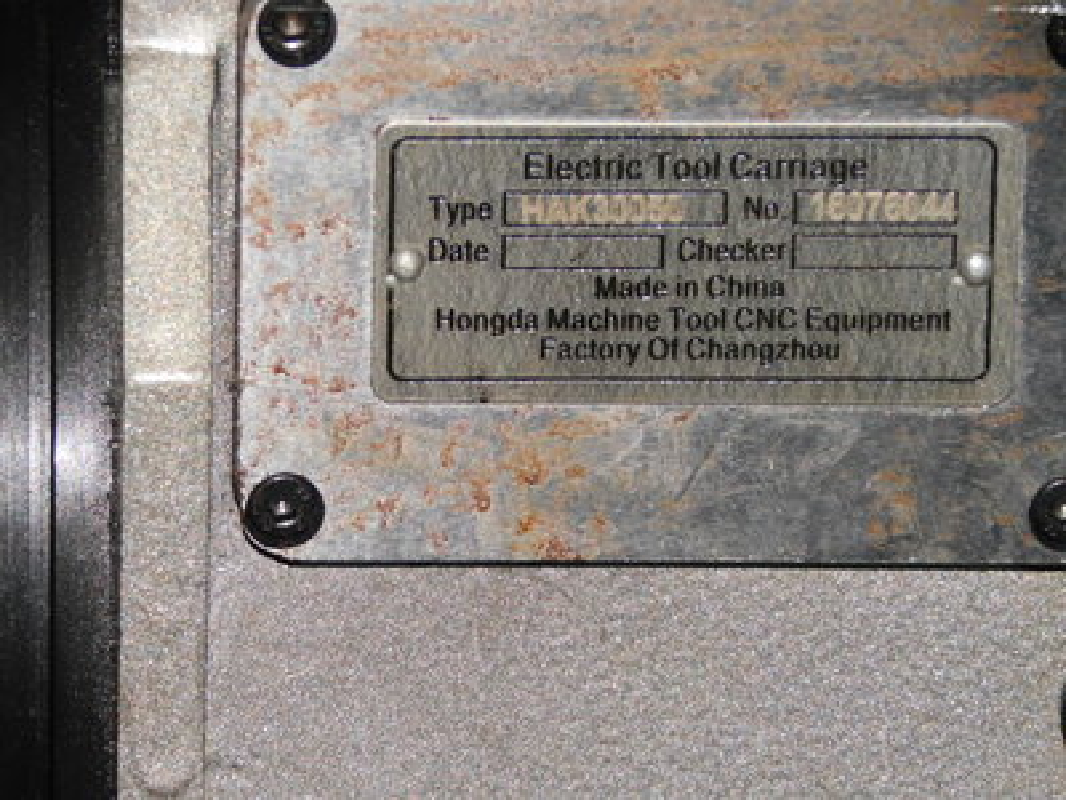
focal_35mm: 369
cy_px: 400
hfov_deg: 5.4
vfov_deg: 4.0
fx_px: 11363
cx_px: 533
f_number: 5.8
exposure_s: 1/125
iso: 125
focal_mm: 65.4
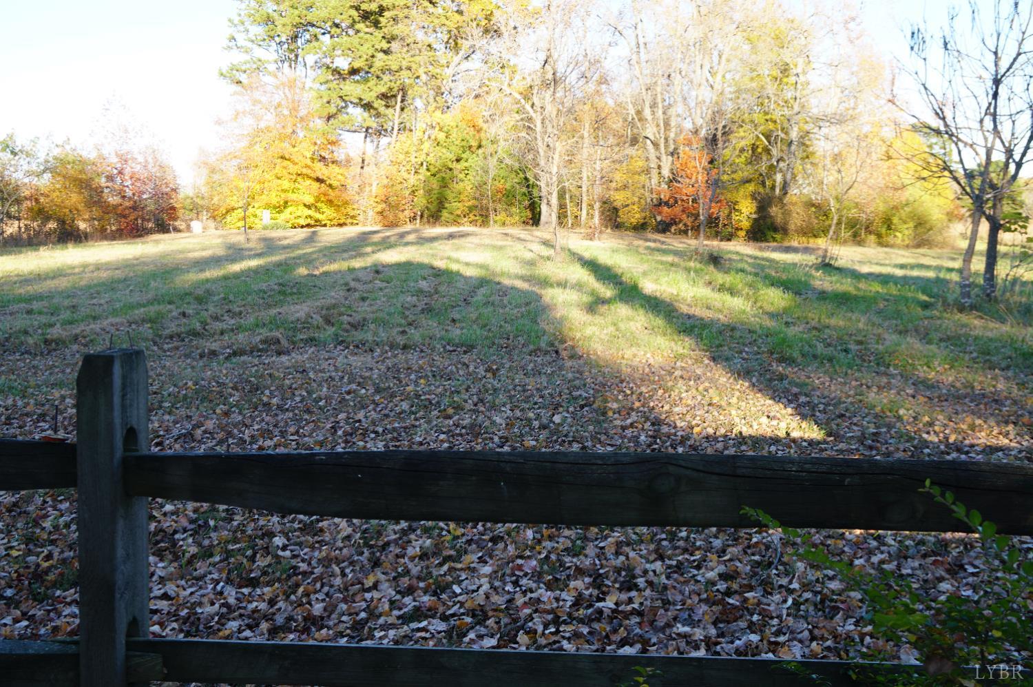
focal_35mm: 32
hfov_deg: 59.5
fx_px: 903
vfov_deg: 41.6
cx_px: 516
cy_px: 344
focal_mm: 21
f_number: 5.6
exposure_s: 1/60
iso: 100
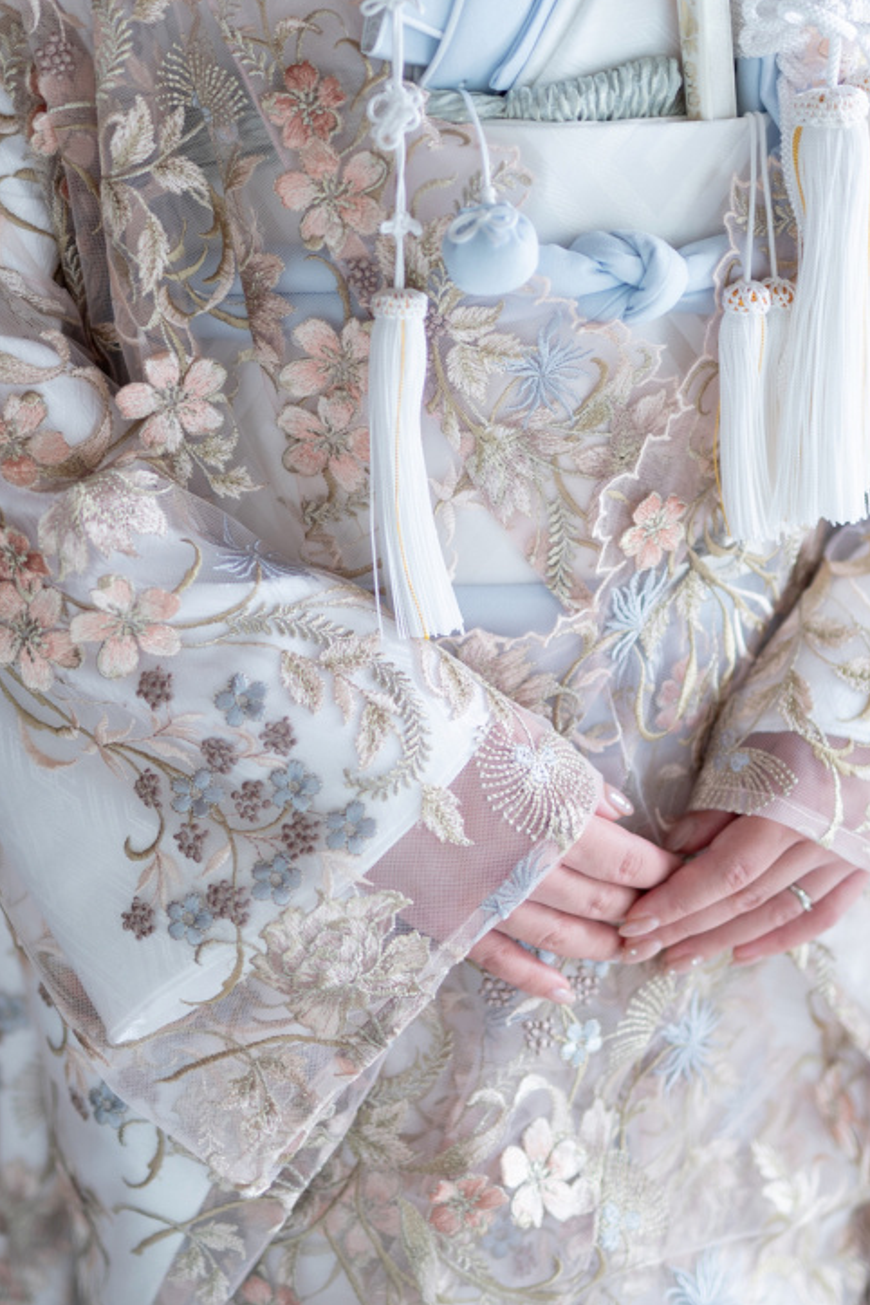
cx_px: 372
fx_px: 3009
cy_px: 478
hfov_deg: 16.4
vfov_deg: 24.4
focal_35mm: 83
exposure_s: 1/125
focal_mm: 50
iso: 200
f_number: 1.4
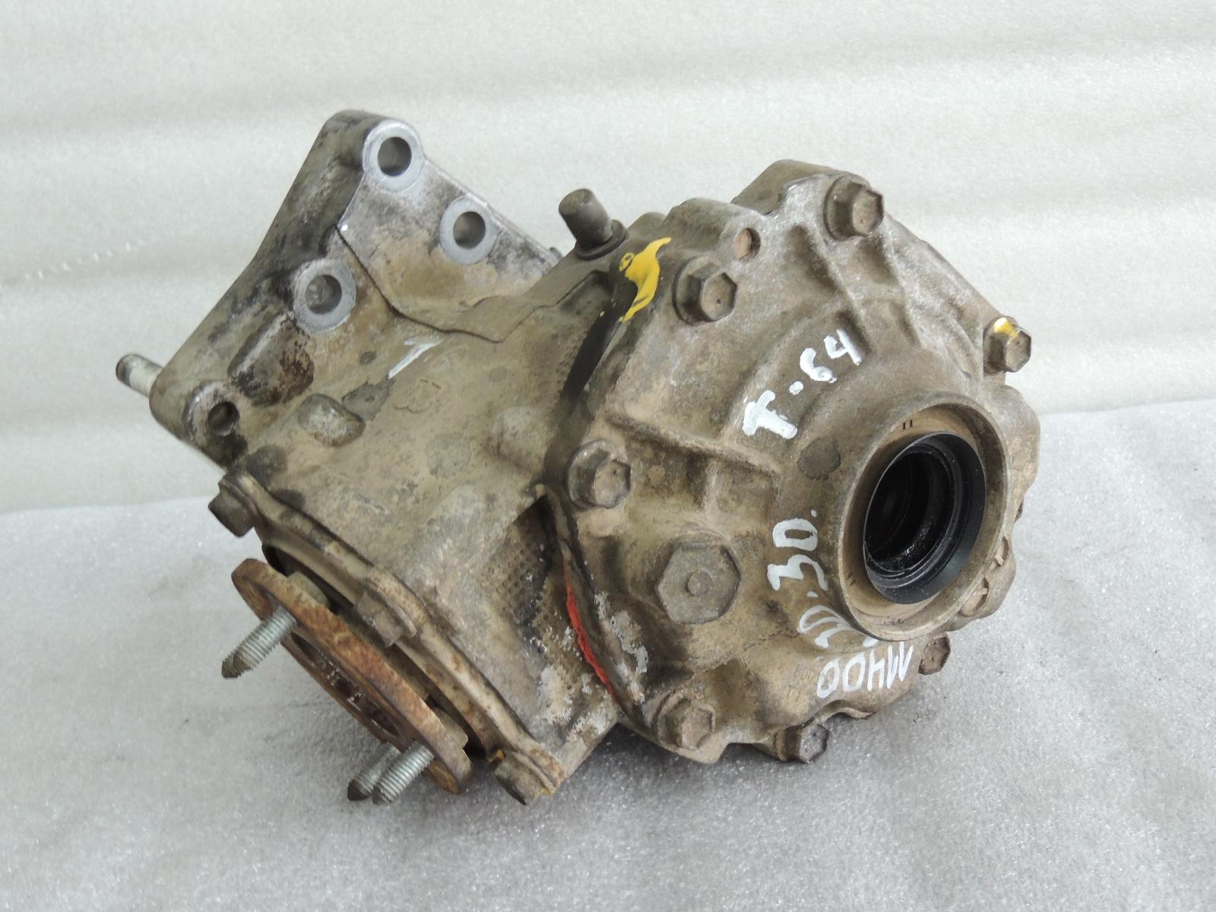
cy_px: 456
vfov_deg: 29.1
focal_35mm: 50
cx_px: 608
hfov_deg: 38.2
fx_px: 1756
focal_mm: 8.9
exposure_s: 1/15
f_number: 3.6
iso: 400
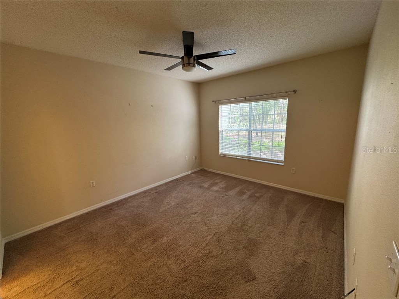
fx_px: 161
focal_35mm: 14
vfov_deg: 85.7
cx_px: 200
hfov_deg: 102.1
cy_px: 150
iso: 160
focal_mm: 2.22
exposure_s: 1/60
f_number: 2.2
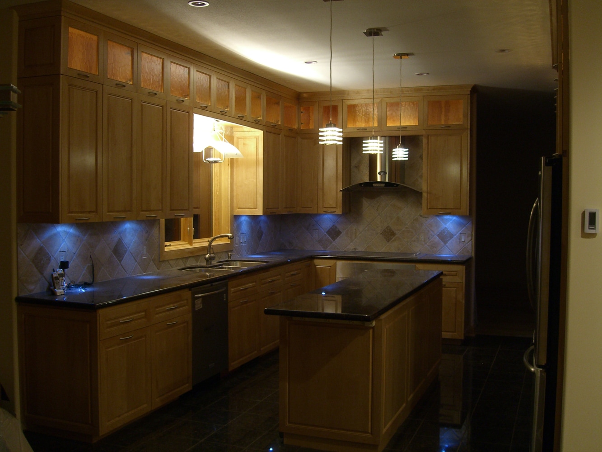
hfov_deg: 49.0
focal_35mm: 38
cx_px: 301
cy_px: 226
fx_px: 661
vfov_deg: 37.7
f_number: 2.8
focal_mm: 7.9
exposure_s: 1/8
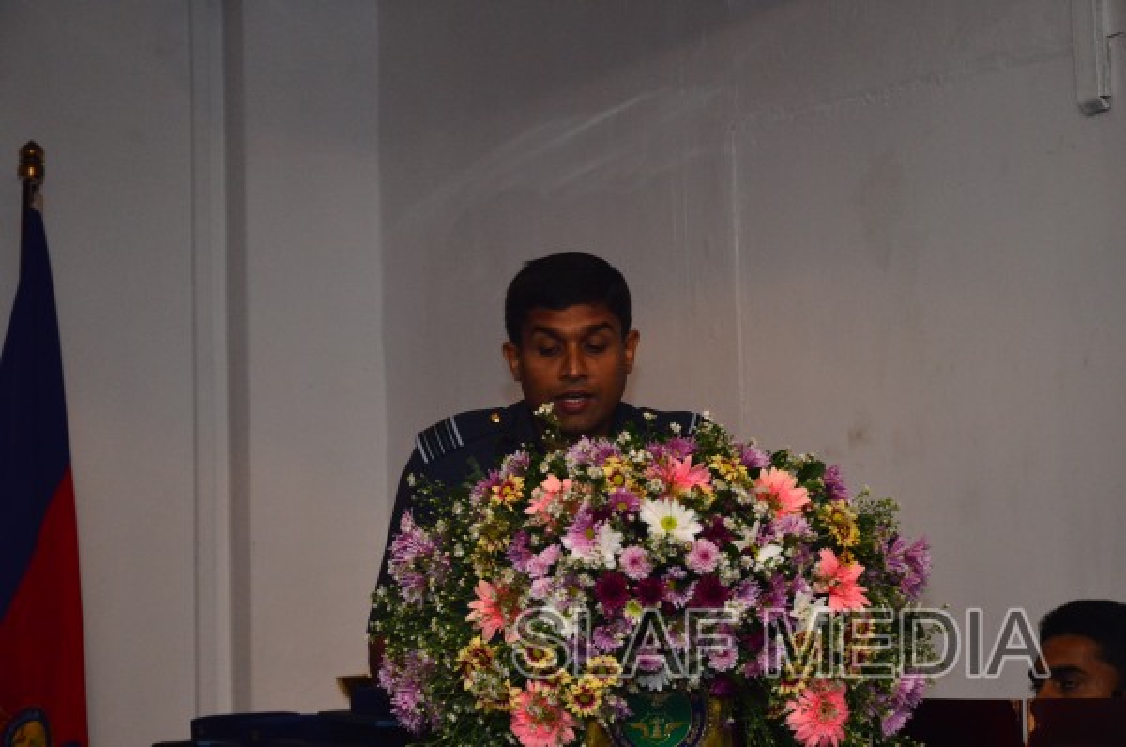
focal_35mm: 112
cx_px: 563
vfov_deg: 12.1
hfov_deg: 18.2
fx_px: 3513
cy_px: 374
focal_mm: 75
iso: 800
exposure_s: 1/100
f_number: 6.3
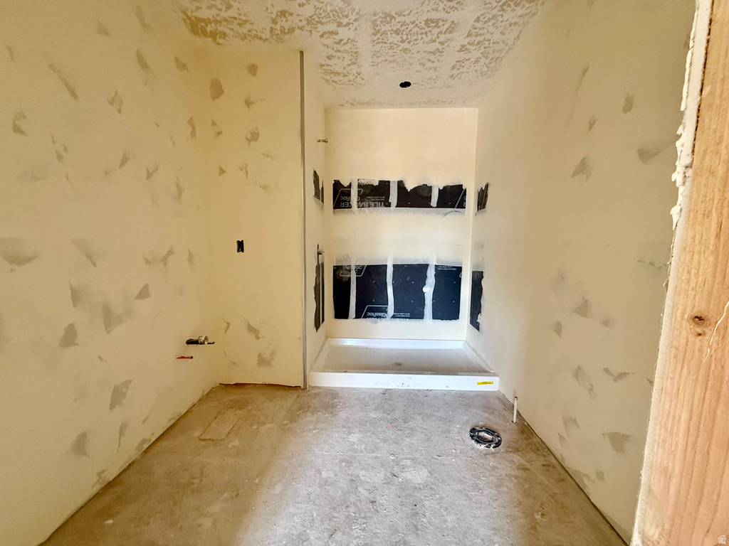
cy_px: 273
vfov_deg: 85.7
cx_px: 364
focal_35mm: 14
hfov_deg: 102.1
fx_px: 295
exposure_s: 1/74
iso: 320
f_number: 2.2
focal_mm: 2.22
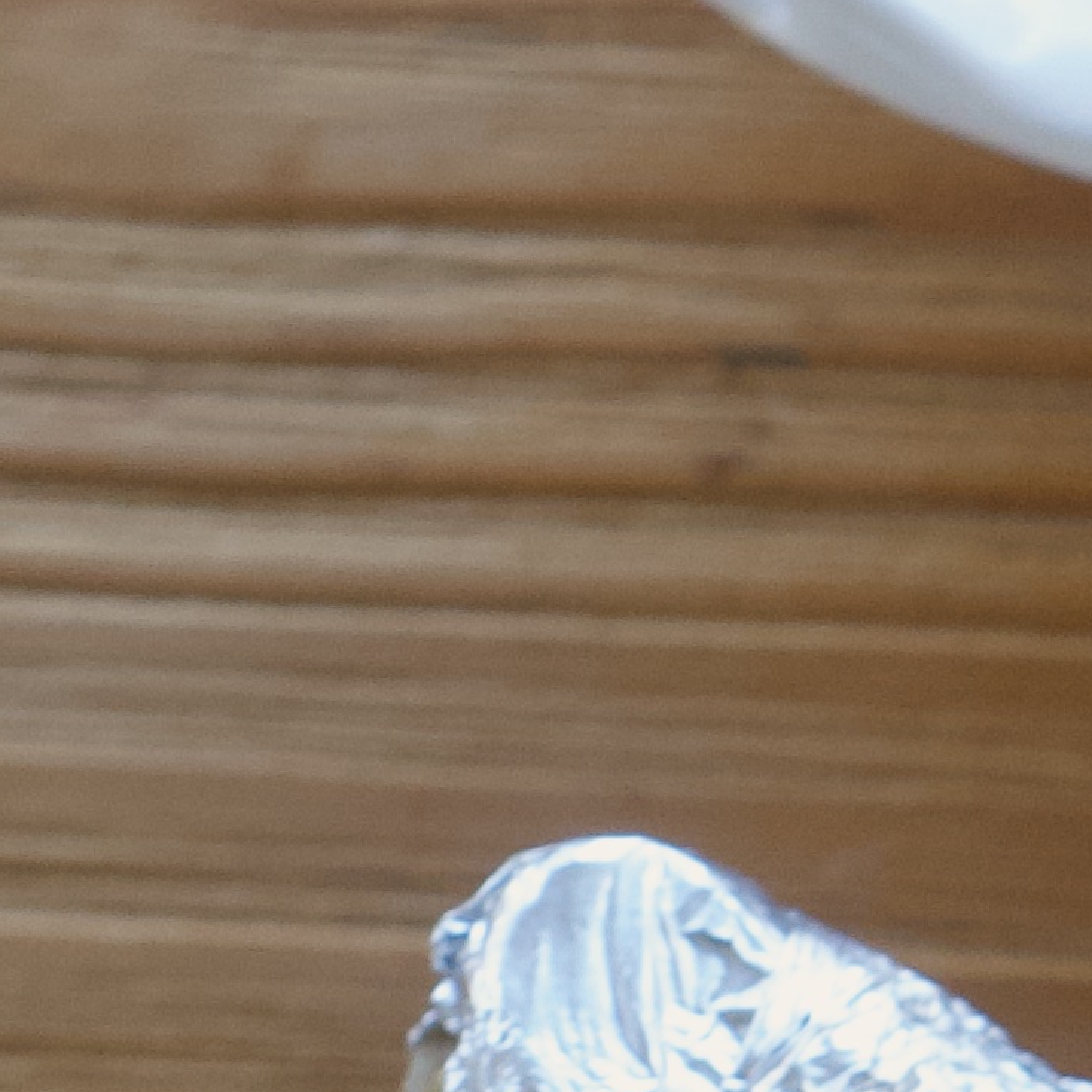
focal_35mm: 372
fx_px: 13277
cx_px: 2776
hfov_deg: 4.6
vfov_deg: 4.7
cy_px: 1491
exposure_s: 1/50
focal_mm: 50
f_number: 6.3
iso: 800
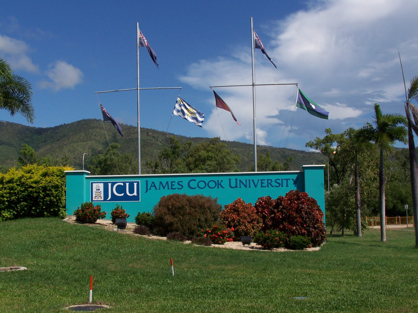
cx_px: 209
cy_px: 156
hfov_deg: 37.5
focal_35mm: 51
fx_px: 616
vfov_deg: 28.6
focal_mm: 8.5
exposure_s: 1/500
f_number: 5.6
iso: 64
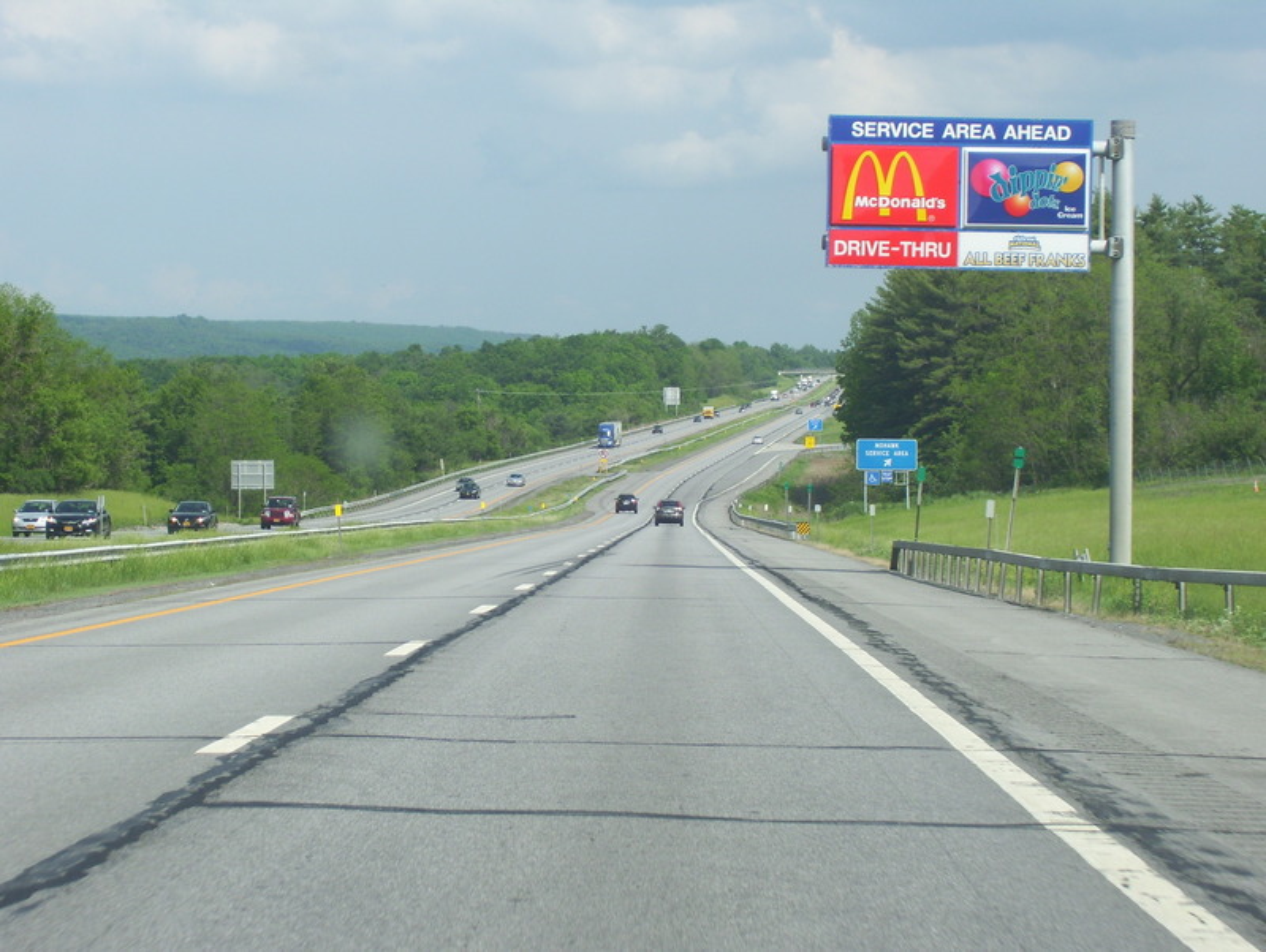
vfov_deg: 13.7
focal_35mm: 108
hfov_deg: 18.2
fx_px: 3955
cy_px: 476
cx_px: 633
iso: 80
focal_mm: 18
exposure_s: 1/500
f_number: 4.6
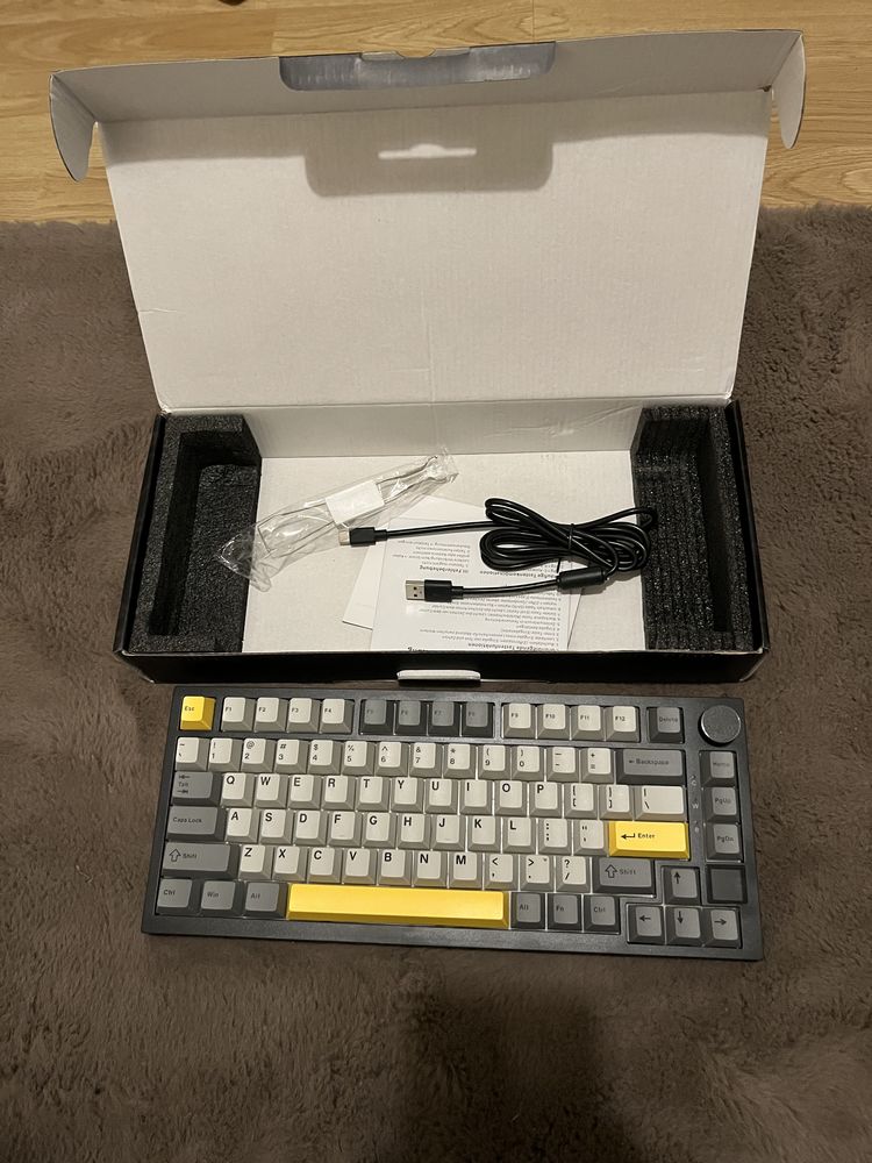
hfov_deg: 53.1
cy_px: 582
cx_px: 436
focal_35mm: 26
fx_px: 873
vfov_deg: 67.3
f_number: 1.6
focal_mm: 5.1
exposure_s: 1/40
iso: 640
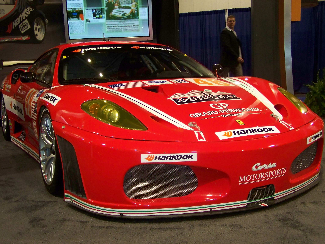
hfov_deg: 41.2
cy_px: 122
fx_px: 432
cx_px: 162
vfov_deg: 31.5
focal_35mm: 46
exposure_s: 1/60
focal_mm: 7.6
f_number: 2.8
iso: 200
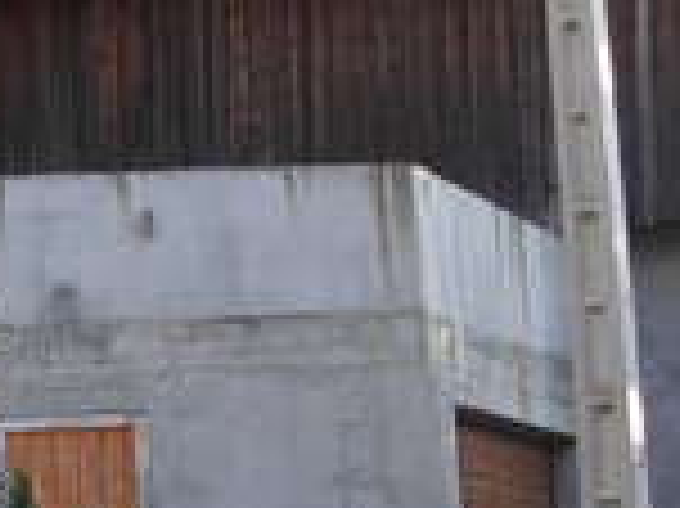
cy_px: 544
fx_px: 2964
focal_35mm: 151
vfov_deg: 9.7
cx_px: -81
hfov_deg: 12.8
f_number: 2.9
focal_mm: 6.3
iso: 79
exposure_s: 1/128
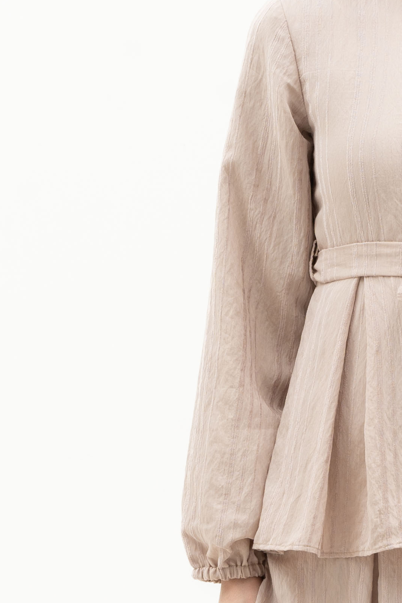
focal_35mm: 90
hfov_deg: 14.8
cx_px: 433
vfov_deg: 22.6
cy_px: 254
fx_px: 1508
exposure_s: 1/160
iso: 100
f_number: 11
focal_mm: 41
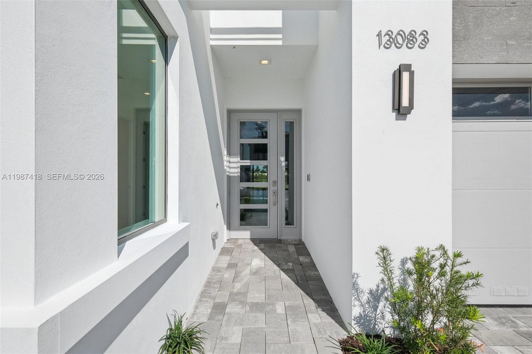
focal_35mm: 15
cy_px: 177
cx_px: 266
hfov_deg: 100.4
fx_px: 222
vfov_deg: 77.3
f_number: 8
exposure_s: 1/1900
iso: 400
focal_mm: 10
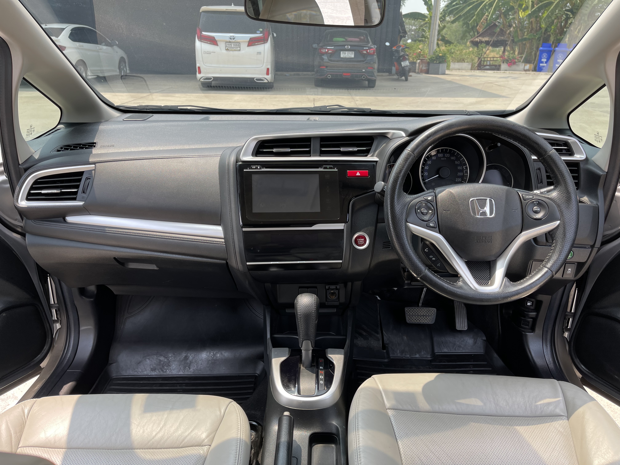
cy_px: 232
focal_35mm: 26
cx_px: 310
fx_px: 466
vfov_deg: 53.1
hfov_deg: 67.3
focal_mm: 5.1
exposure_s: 1/435
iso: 32
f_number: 1.6
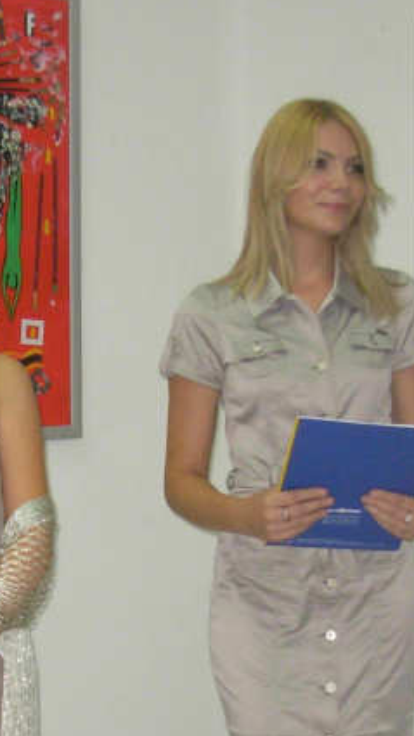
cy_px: 608
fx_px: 2284
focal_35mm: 117
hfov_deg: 10.3
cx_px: 114
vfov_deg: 18.1
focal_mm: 6.3
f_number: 2.9
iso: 224
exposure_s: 1/64
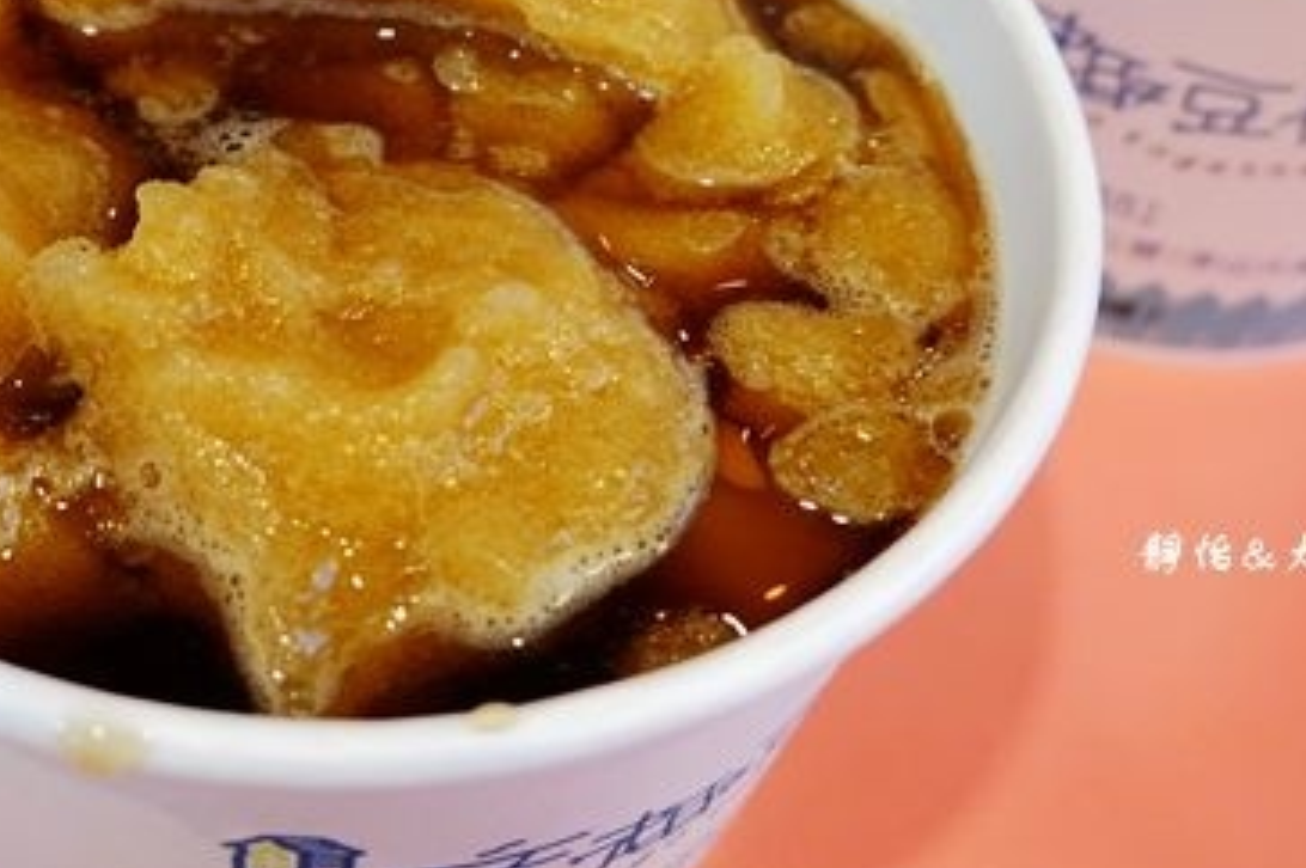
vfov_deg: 26.6
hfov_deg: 39.1
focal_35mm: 50
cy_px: 206
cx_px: 420
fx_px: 1812
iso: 800
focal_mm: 10.6
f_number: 3.2
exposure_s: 1/25
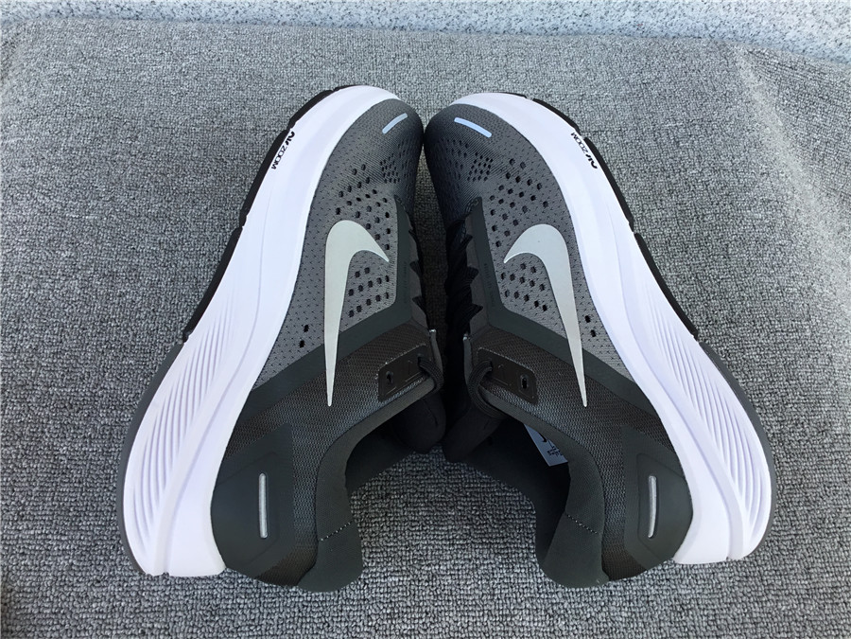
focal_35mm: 31
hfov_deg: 58.4
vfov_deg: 45.4
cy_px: 320
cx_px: 426
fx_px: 762
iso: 25
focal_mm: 3.3
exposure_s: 1/128
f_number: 2.4
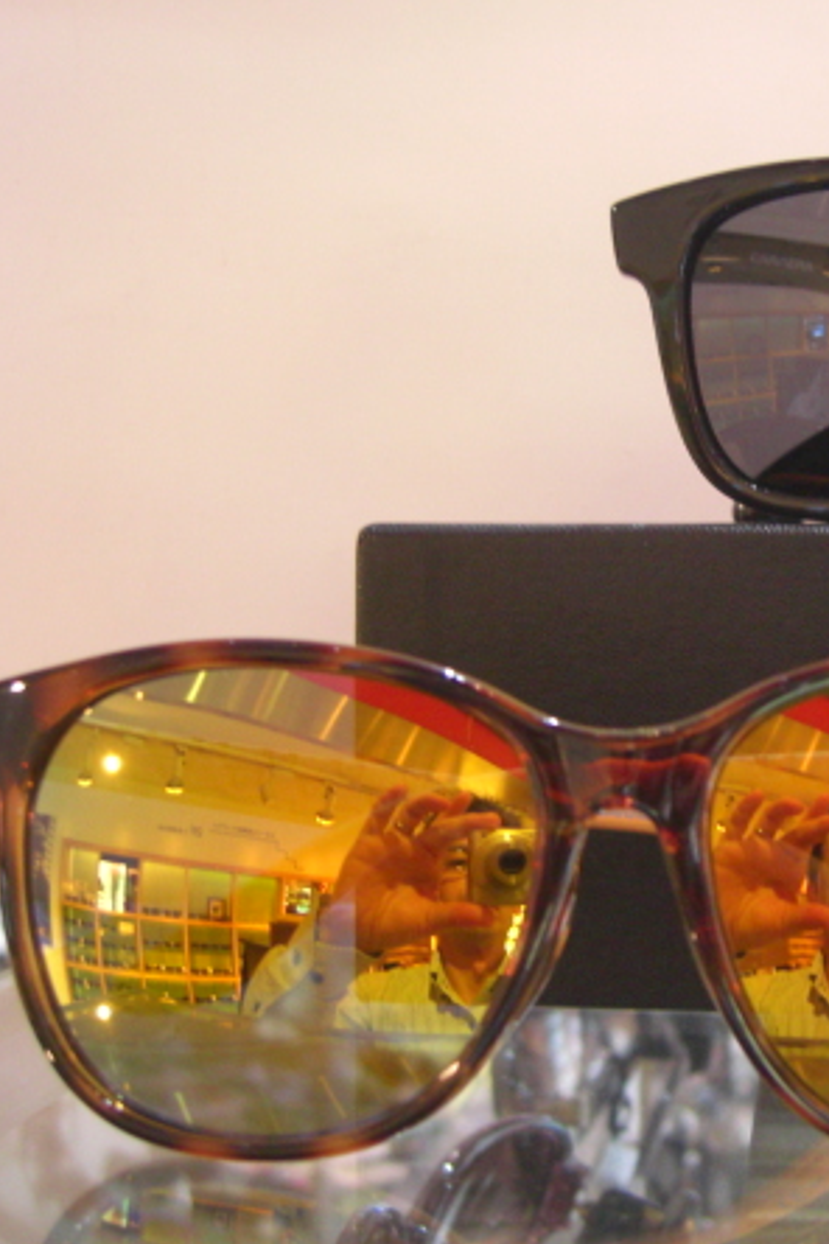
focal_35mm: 57
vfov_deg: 35.1
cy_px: 602
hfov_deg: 23.0
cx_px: 801
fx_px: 1969
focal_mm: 7.9
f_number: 2.8
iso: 400
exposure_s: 1/40
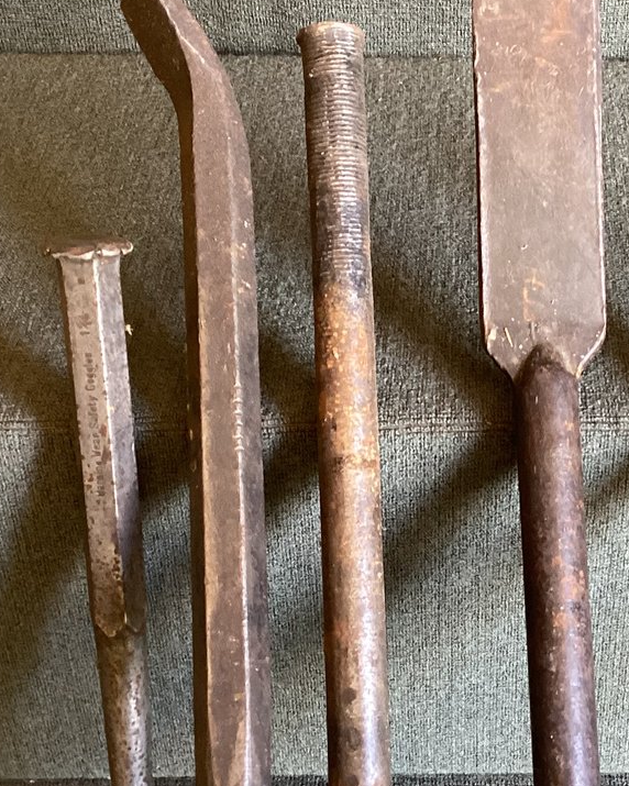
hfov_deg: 23.6
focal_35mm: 64
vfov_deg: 29.6
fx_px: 1489
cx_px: 482
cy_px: 414
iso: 250
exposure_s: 1/50
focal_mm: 3.3
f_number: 2.4
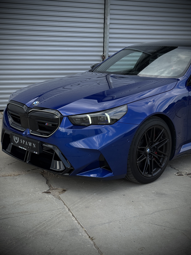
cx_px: 96
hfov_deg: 30.3
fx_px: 353
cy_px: 128
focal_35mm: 48
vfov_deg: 39.7
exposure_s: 1/1608
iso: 100
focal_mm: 6.76
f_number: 1.78
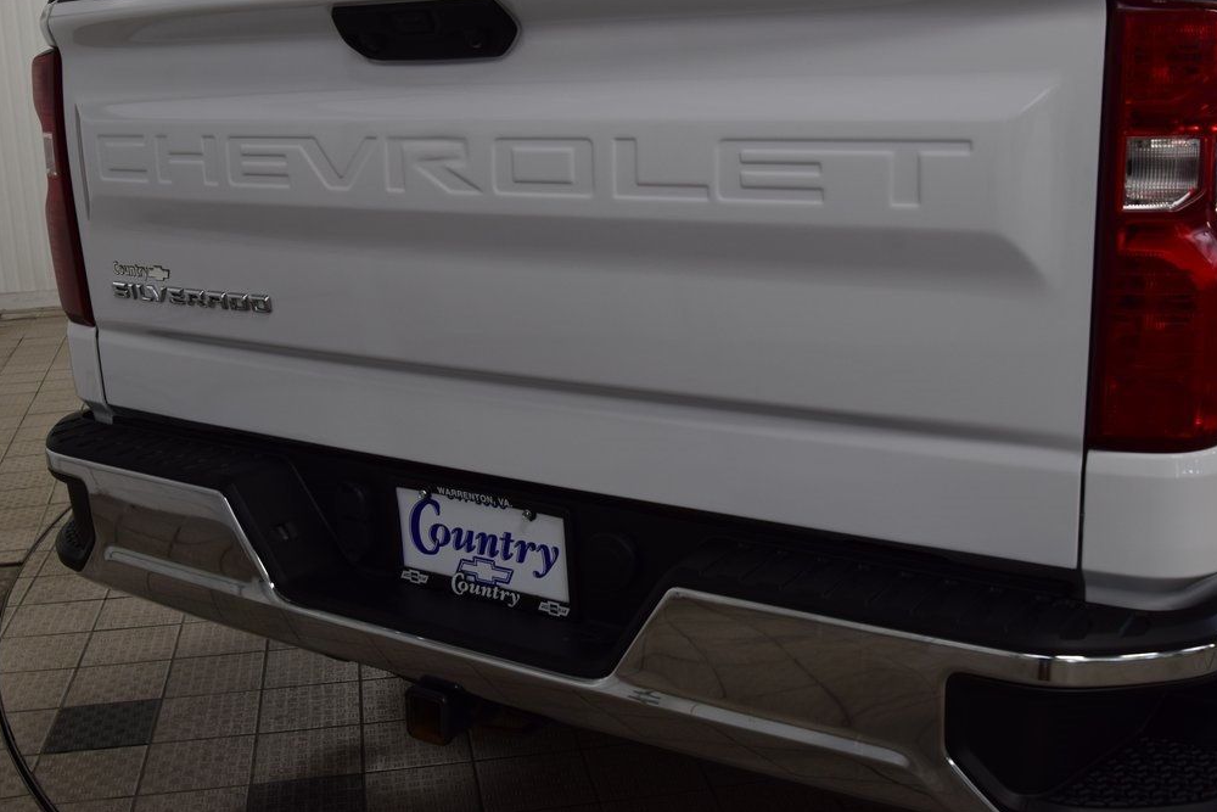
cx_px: 619
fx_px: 1454
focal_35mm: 43
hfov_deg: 45.4
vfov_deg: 31.2
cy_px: 402
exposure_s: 1/30
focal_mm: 28
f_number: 7.1
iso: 400
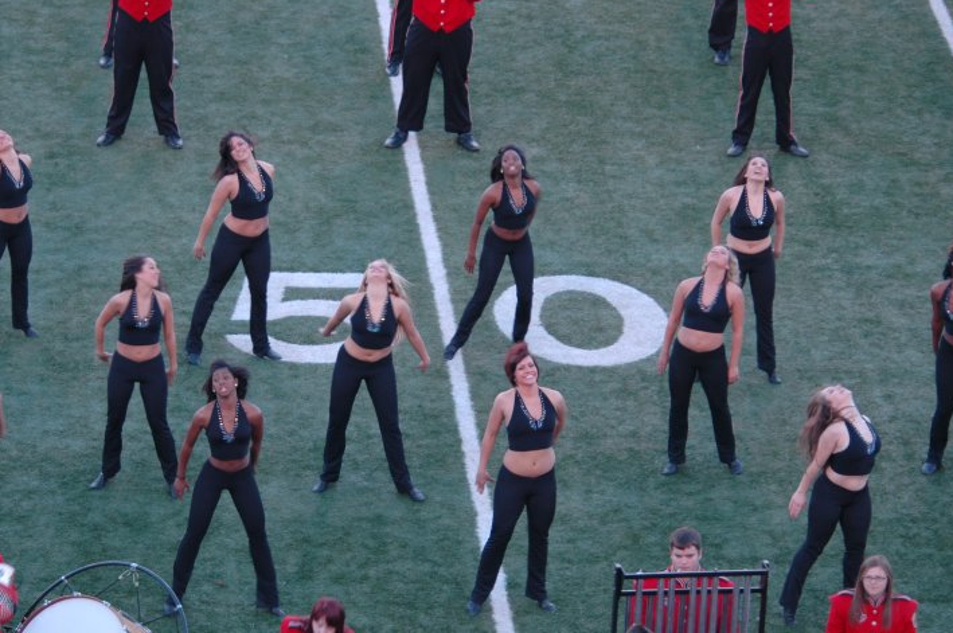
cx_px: 430
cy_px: 345
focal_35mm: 237
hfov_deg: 8.7
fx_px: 6267
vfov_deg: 5.8
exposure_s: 1/60
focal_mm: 140
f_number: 5.6
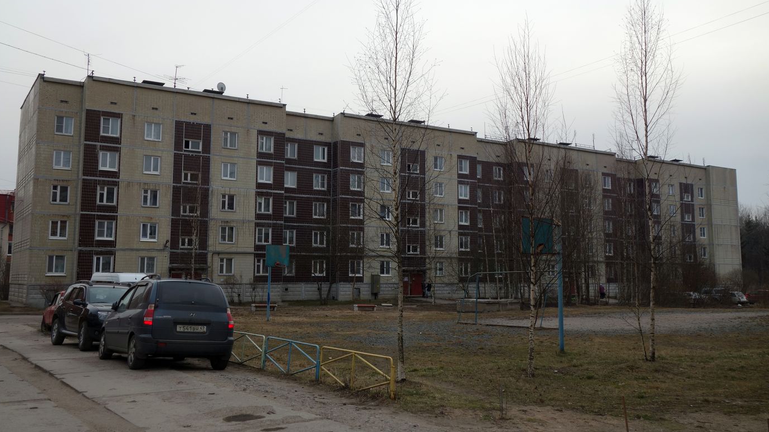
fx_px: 693
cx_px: 382
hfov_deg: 58.0
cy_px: 193
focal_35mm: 34
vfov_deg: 34.6
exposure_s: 1/200
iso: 125
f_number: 5.6
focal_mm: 11.75
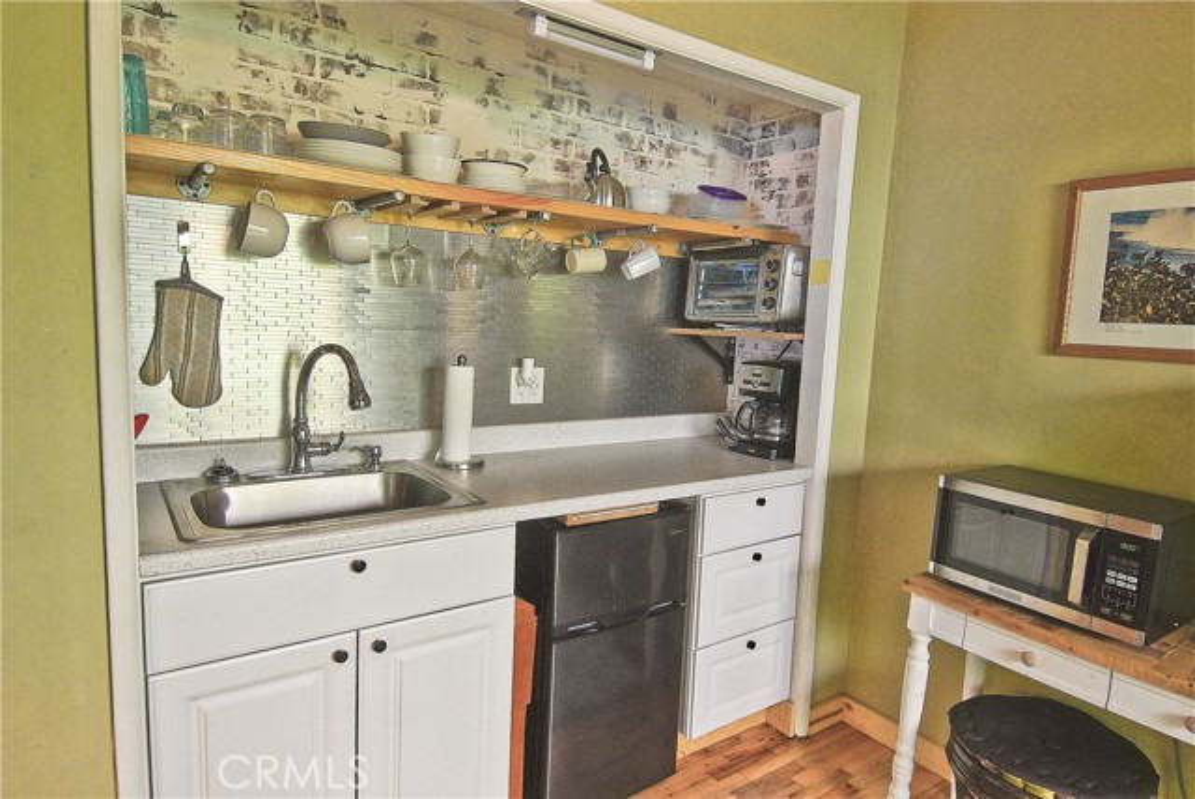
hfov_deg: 89.9
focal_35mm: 18
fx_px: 598
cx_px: 598
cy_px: 400
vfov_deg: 67.5
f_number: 4
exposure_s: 1/40
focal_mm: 12
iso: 400
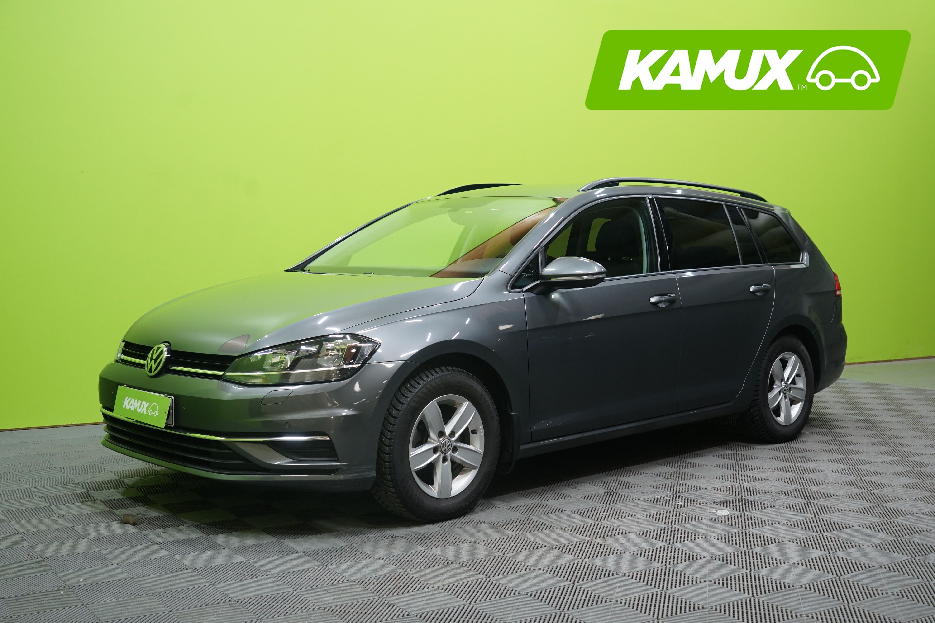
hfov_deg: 47.4
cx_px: 468
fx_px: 1065
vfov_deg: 32.6
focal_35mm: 41
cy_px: 312
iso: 1000
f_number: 4.5
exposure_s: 1/25
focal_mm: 41
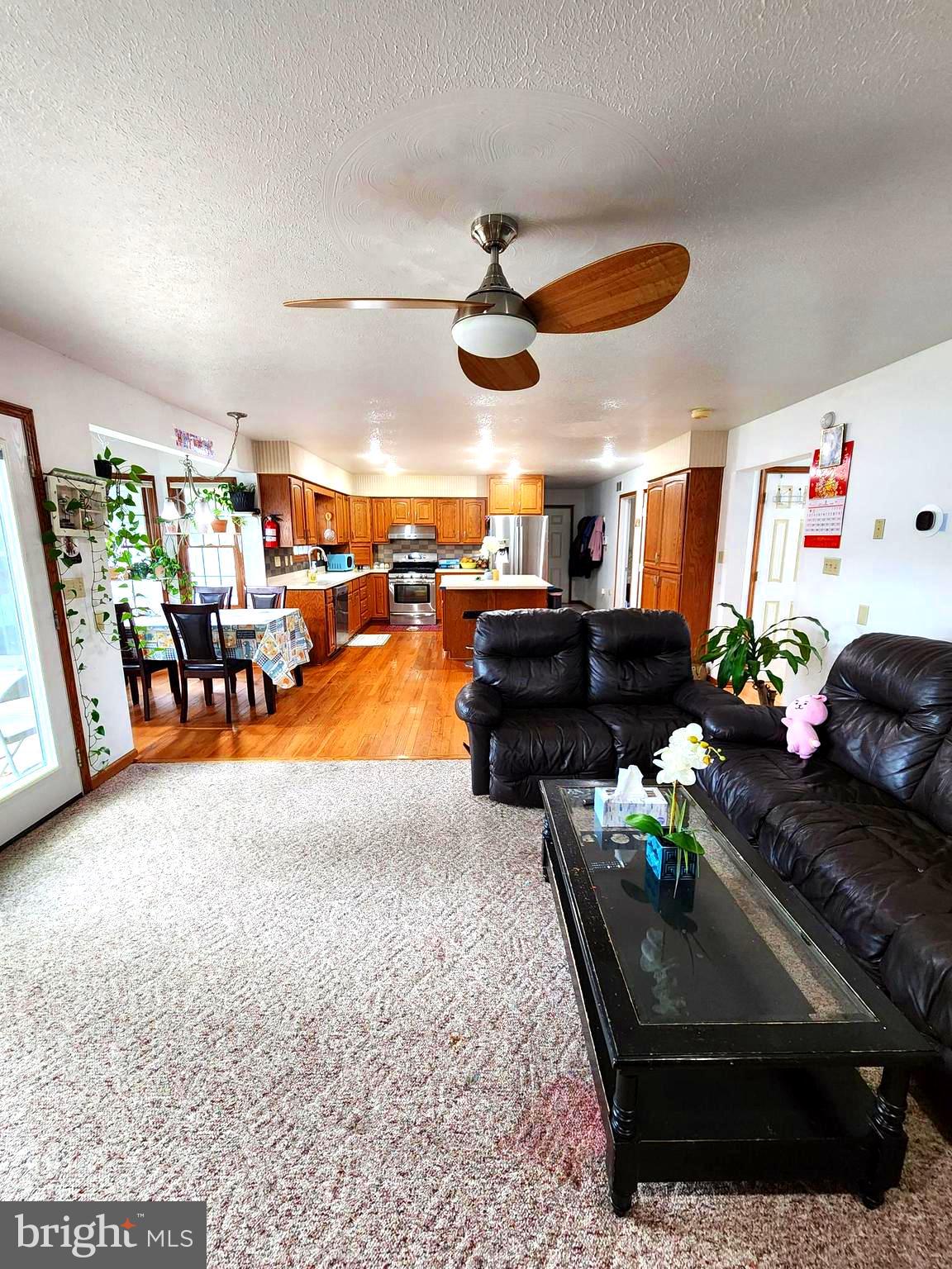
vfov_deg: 106.2
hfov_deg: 89.9
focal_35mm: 13
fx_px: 477
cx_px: 476
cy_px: 634
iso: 320
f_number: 2.2
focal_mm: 2.2
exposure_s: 1/40
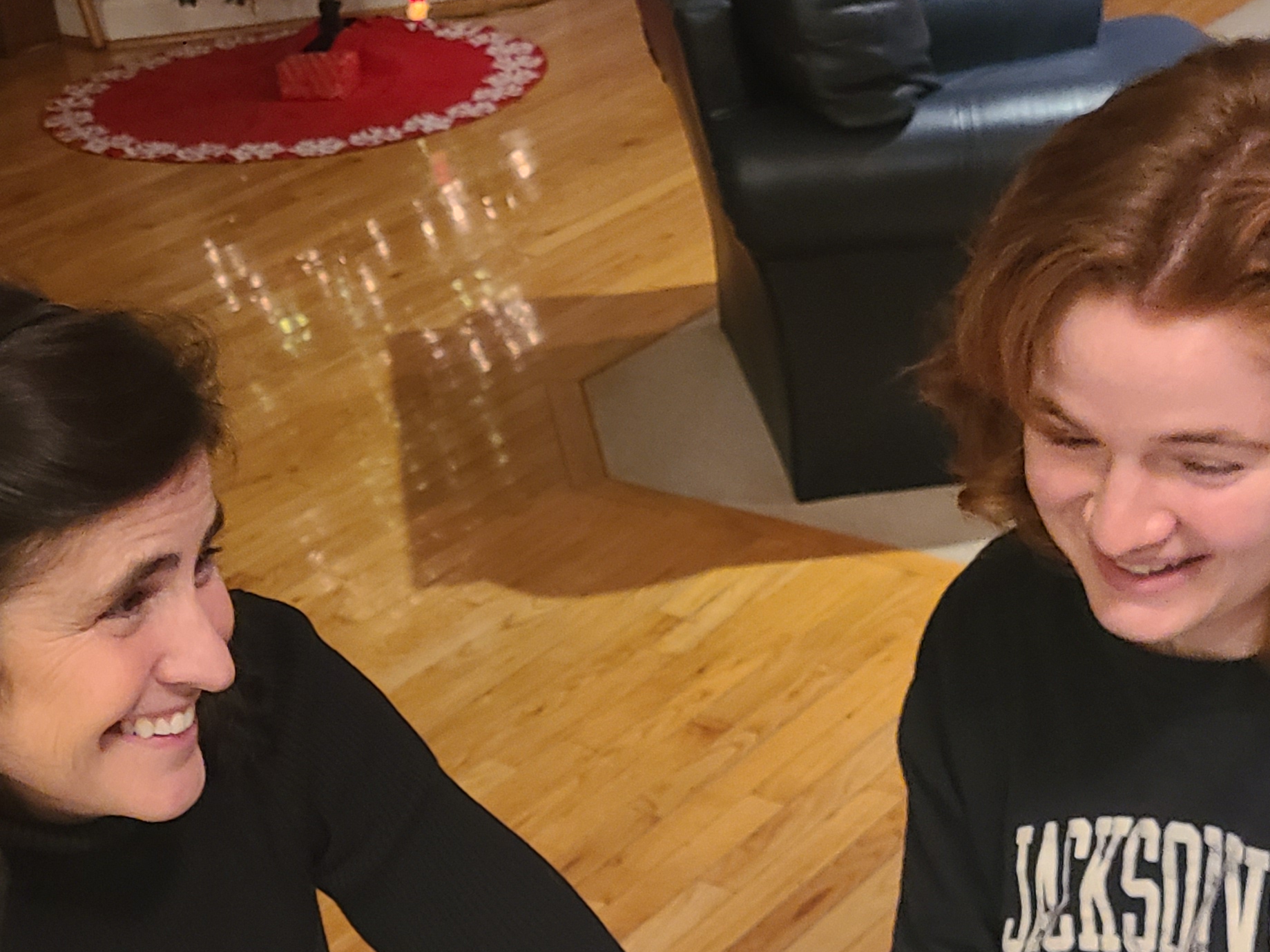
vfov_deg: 24.5
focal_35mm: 57
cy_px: 953
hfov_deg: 33.8
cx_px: 696
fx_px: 2091
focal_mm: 5.4
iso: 320
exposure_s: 1/40
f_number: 1.8
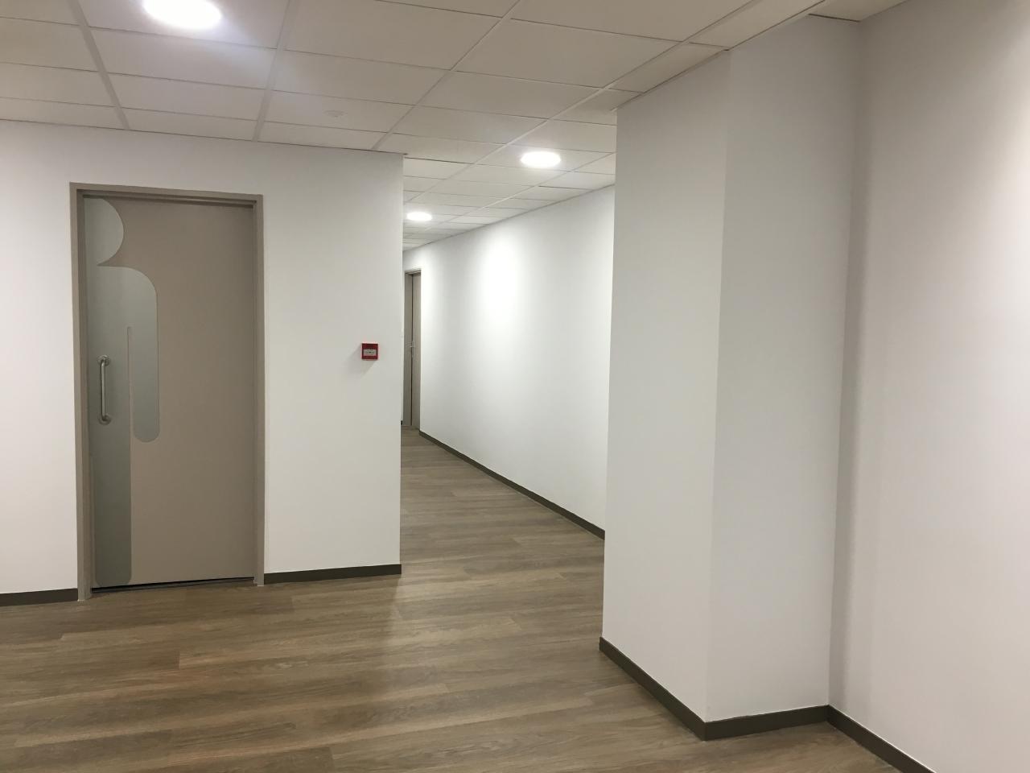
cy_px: 386
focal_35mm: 29
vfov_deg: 48.2
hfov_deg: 61.7
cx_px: 515
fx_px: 863
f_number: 2.2
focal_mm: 4.15
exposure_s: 1/33
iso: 80
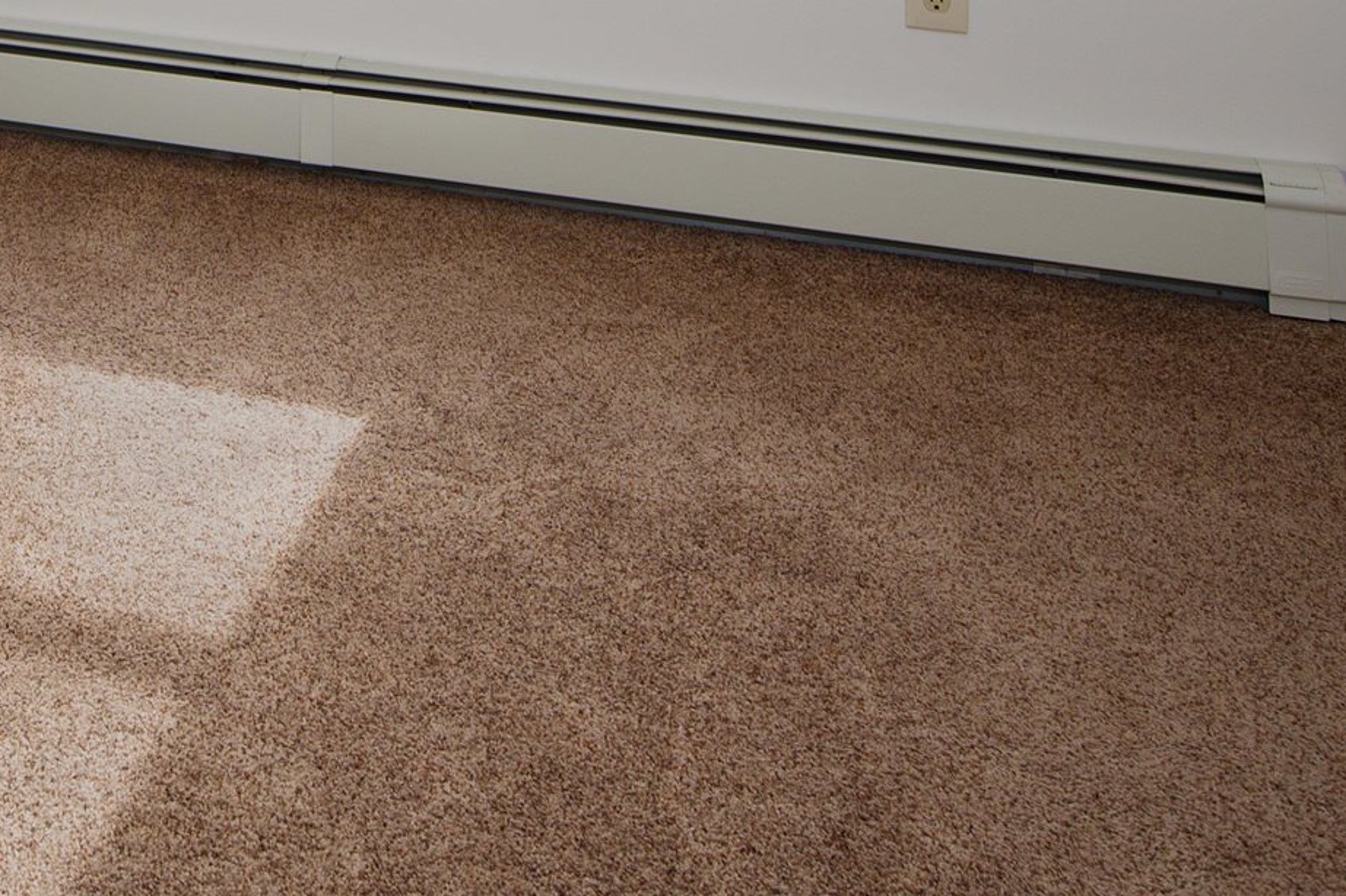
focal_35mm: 50
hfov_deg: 35.6
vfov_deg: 22.1
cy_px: -468
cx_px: -15
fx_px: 1869
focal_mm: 15
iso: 320
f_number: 9
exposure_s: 1/3.33
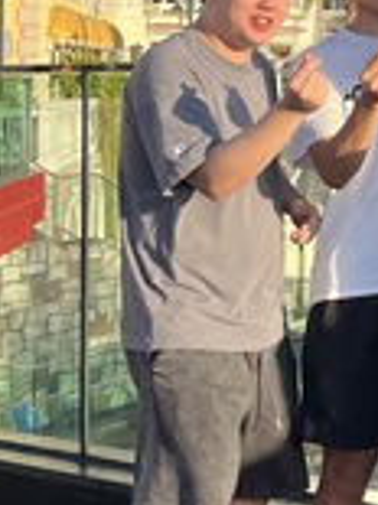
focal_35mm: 109
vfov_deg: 17.7
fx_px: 1589
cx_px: 508
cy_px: 33
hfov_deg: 13.0
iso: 50
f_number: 1.6
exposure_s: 1/2513
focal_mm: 5.1
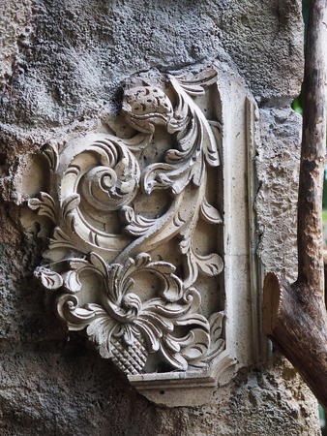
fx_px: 2768
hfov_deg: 6.8
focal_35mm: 220
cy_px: 218
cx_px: 164
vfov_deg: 9.0
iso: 800
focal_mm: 46.7
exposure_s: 1/100
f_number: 2.8
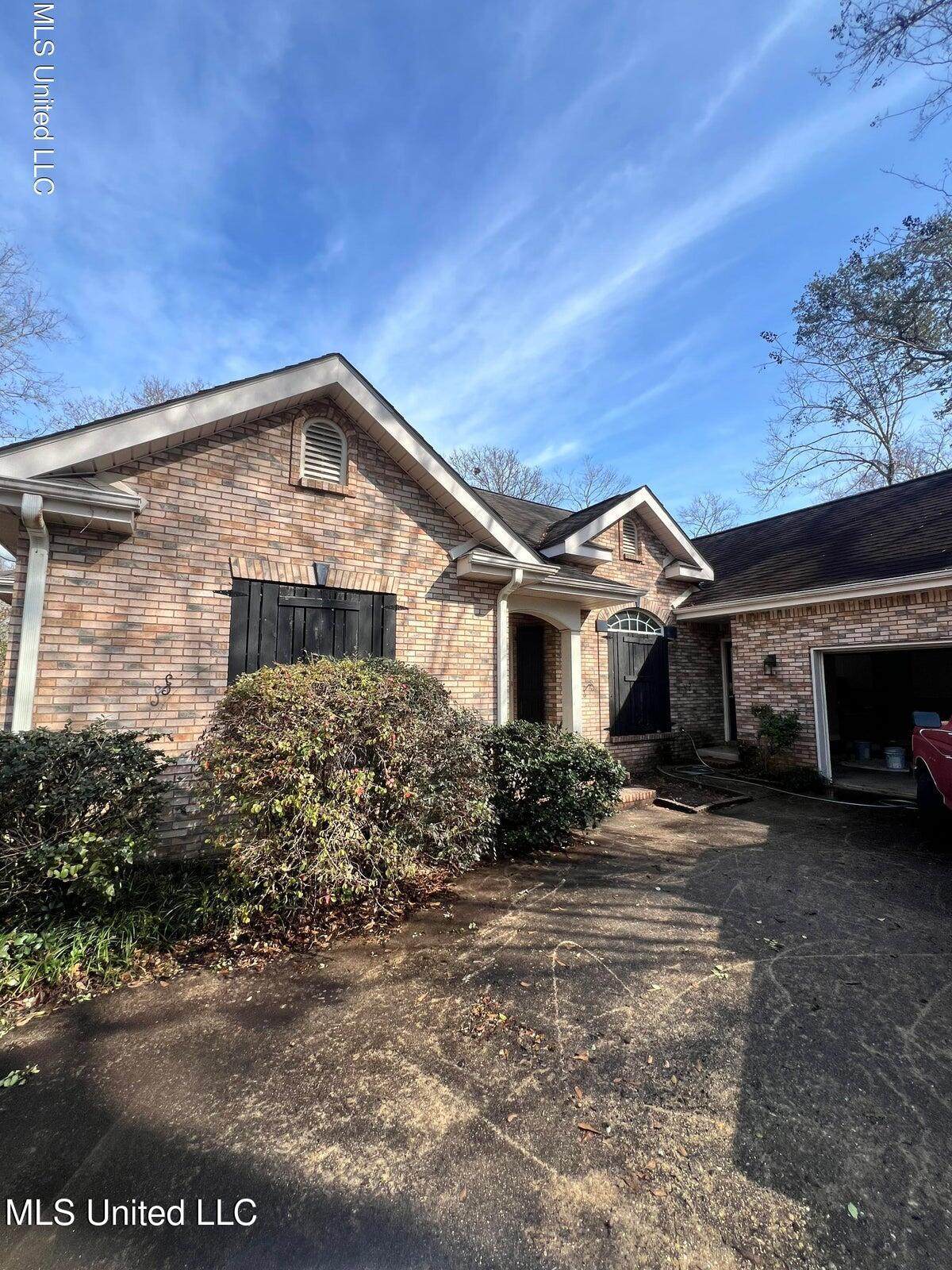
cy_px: 635
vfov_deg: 106.2
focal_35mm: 13
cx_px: 476
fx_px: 477
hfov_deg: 89.9
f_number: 1.8
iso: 32
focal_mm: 1.57
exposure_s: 1/935
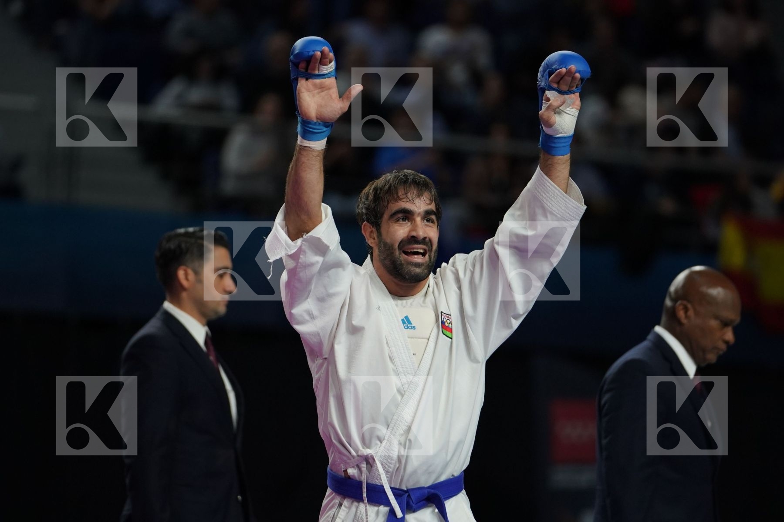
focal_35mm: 300
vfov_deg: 4.6
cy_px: 261
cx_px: 392
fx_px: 6533
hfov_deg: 6.9
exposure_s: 1/1000
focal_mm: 200
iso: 1250
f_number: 2.8
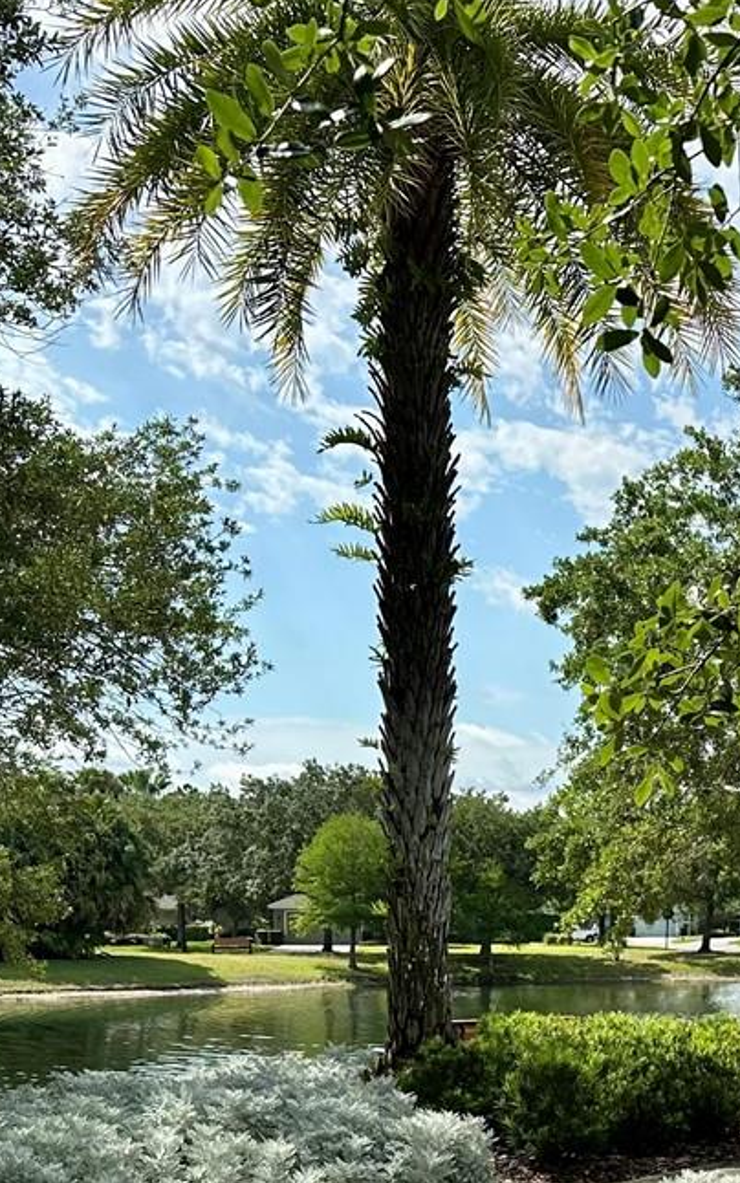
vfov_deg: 31.4
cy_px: 996
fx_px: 2032
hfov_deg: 19.7
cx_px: 837
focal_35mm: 63
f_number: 1.78
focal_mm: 6.86
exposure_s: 1/3356
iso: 80
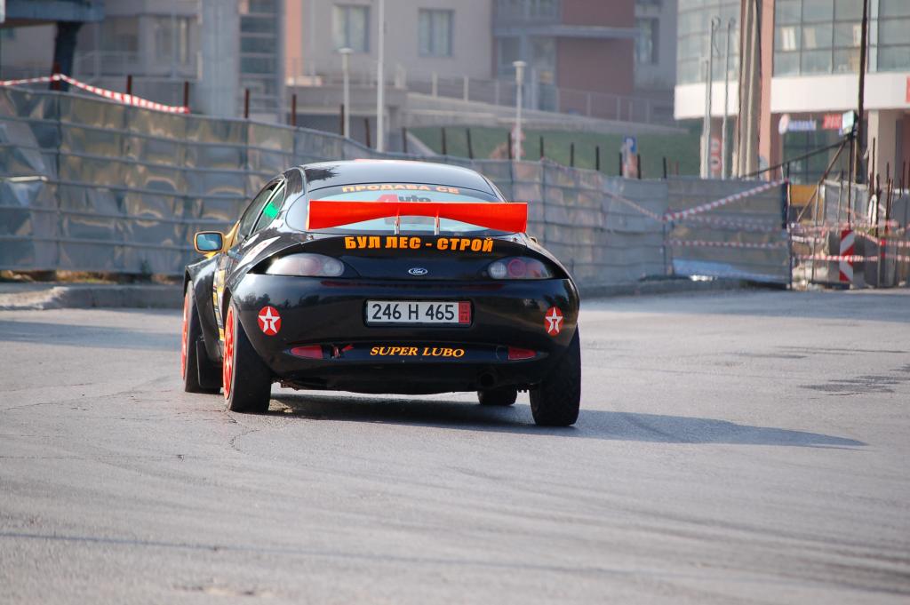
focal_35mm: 225
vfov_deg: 6.1
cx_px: 455
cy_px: 302
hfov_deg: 9.2
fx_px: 5683
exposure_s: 1/800
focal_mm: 150
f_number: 5.3
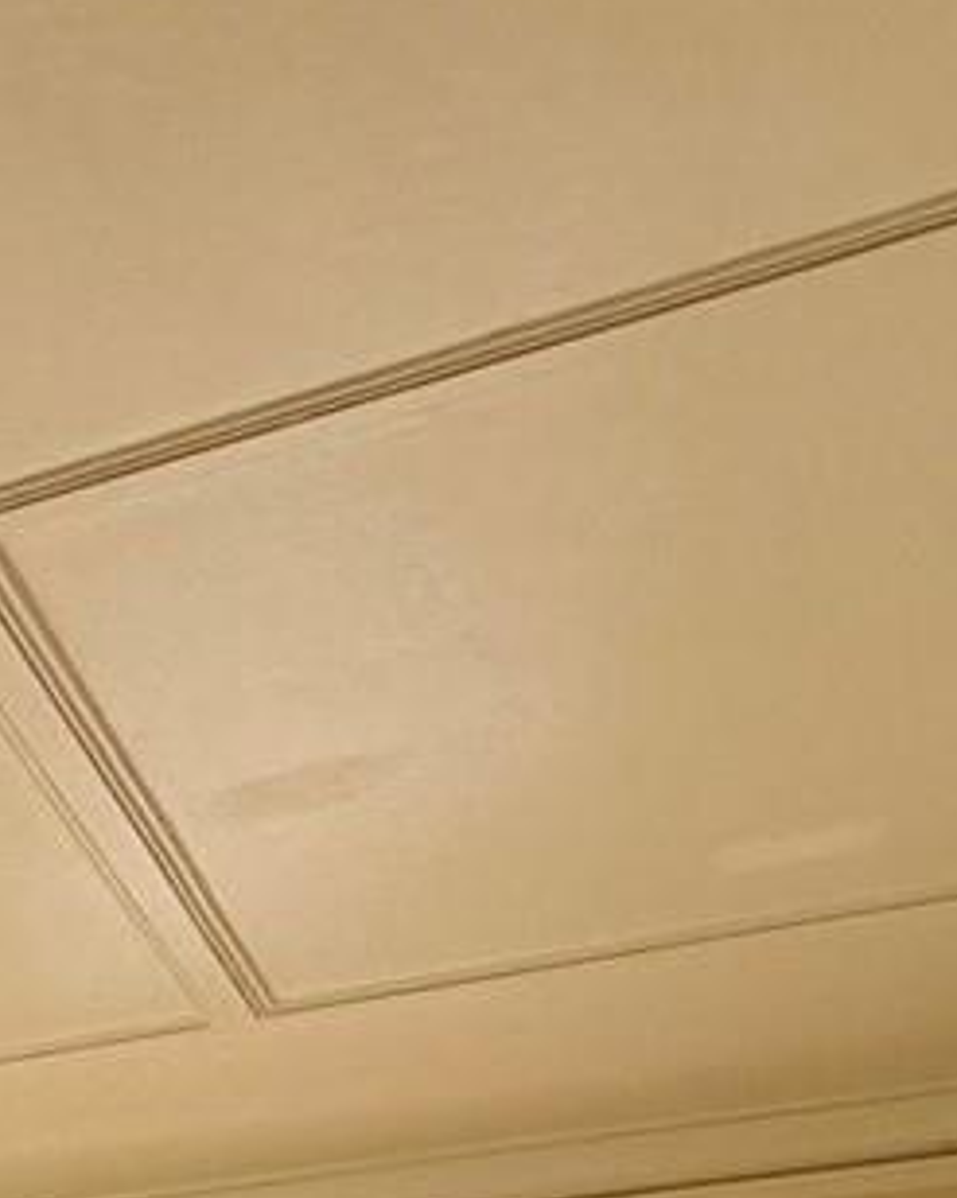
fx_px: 2516
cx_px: -1564
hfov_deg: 13.2
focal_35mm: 71
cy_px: 1813
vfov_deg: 22.0
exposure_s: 1/226
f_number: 2.2
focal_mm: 2.22
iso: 40
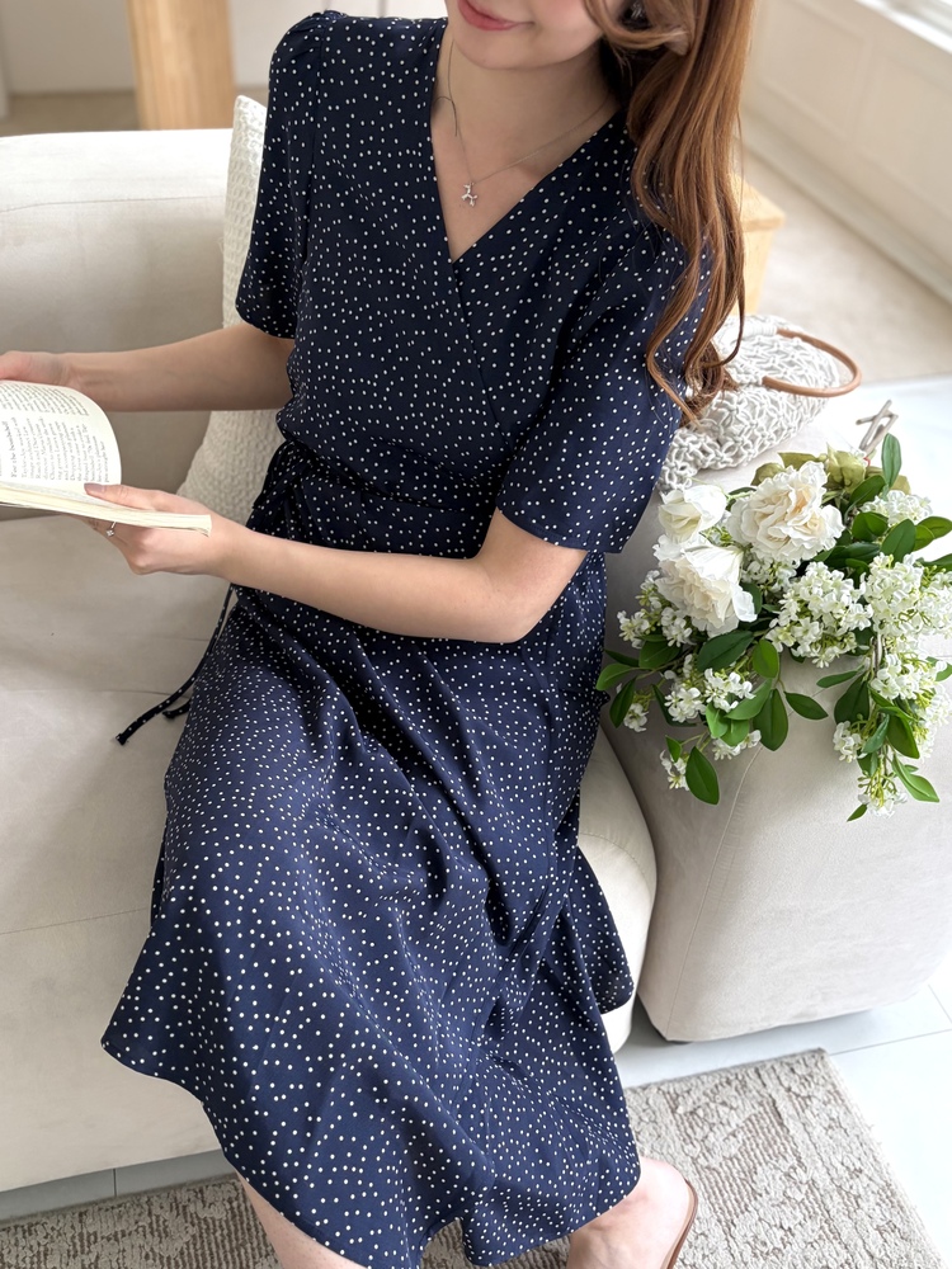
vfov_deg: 67.3
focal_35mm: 26
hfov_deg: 53.1
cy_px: 634
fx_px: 953
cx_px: 476
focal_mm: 5.96
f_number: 1.6
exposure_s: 1/60
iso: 80
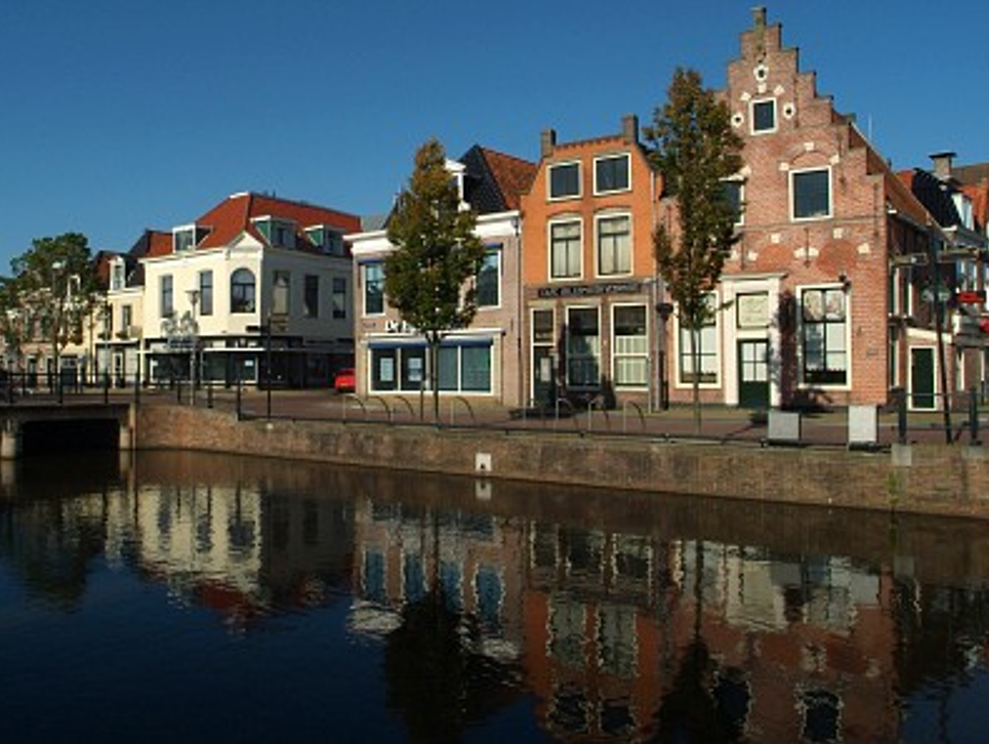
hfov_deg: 73.9
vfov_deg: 59.0
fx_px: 658
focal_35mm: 23
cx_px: 508
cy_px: 369
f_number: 11
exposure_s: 1/500
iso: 400
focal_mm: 14
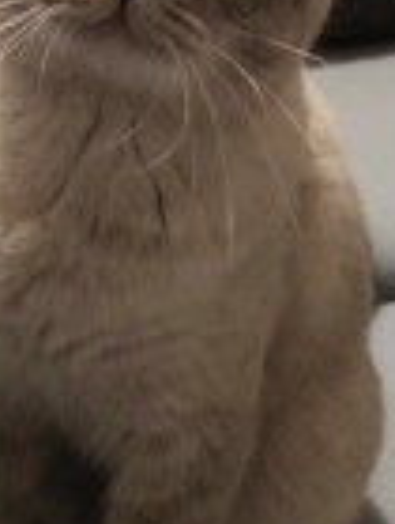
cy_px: 185
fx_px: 1000
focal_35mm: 66
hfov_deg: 22.2
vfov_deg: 29.2
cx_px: 109
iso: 1000
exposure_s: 1/31.6
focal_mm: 6.19
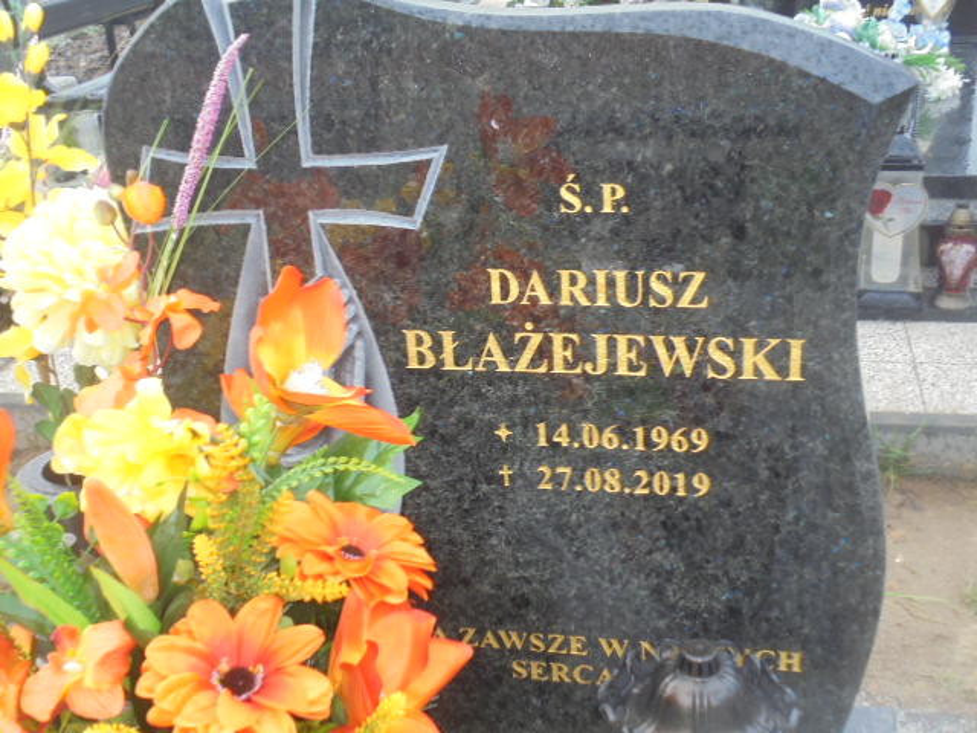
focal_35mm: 43
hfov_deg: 43.9
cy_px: 366
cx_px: 488
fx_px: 1214
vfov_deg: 33.6
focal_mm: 7.8
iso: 100
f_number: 4.5
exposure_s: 1/30
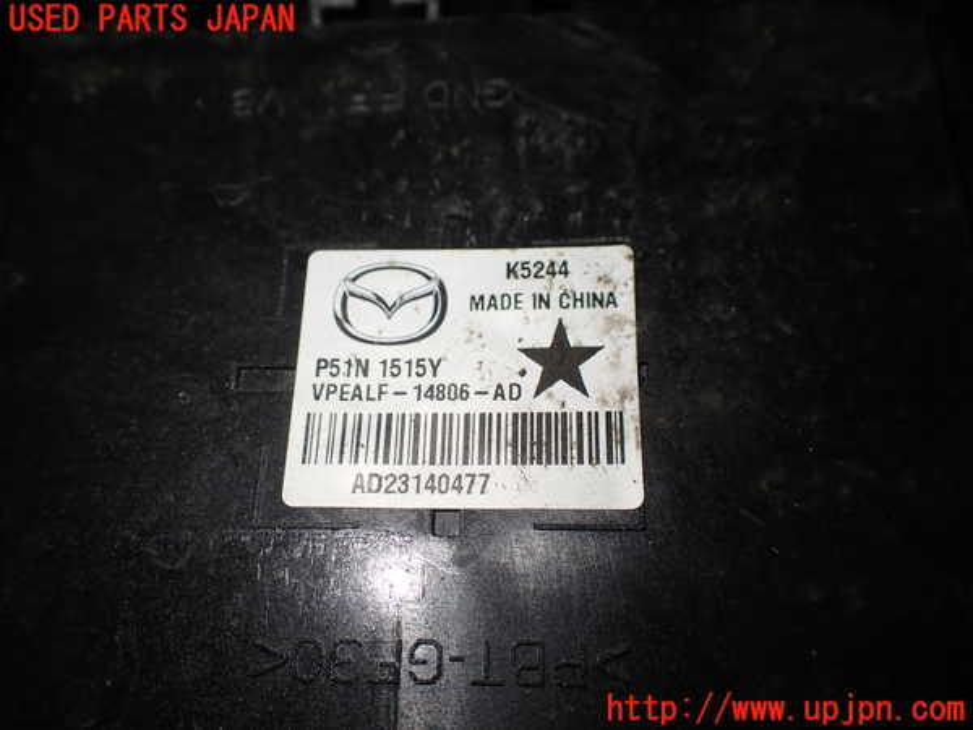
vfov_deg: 46.8
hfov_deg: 60.0
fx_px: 843
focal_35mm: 30
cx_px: 486
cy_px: 365
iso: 160
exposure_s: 1/125
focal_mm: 5.4
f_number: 2.3
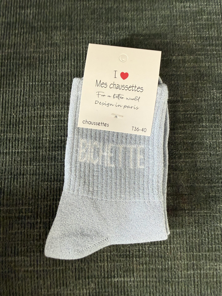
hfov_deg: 56.8
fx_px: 205
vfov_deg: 71.6
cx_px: 111
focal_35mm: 24
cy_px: 148
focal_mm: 2.22
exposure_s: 1/99
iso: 320
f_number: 2.2
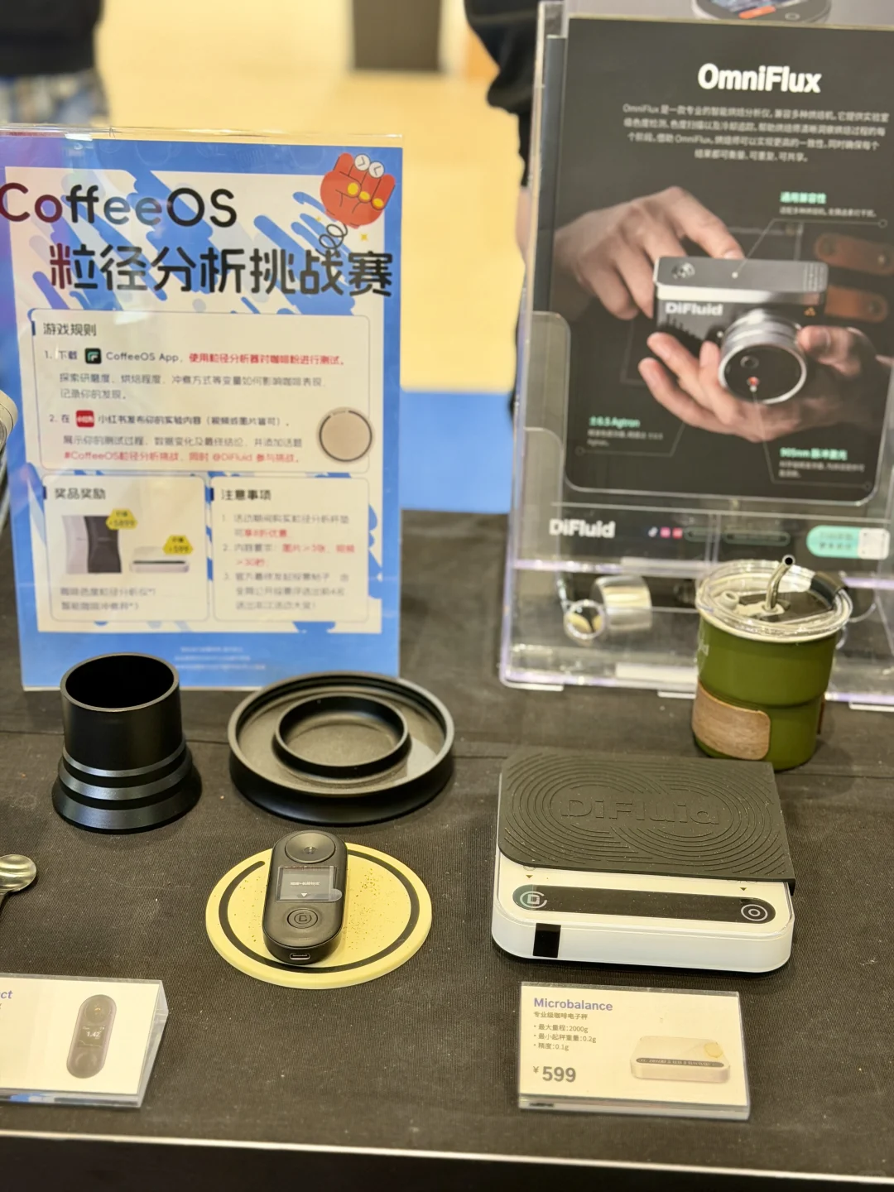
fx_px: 1653
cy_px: 596
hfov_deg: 30.3
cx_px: 447
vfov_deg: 39.7
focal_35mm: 48
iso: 200
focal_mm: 6.76
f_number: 1.78
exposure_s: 1/50
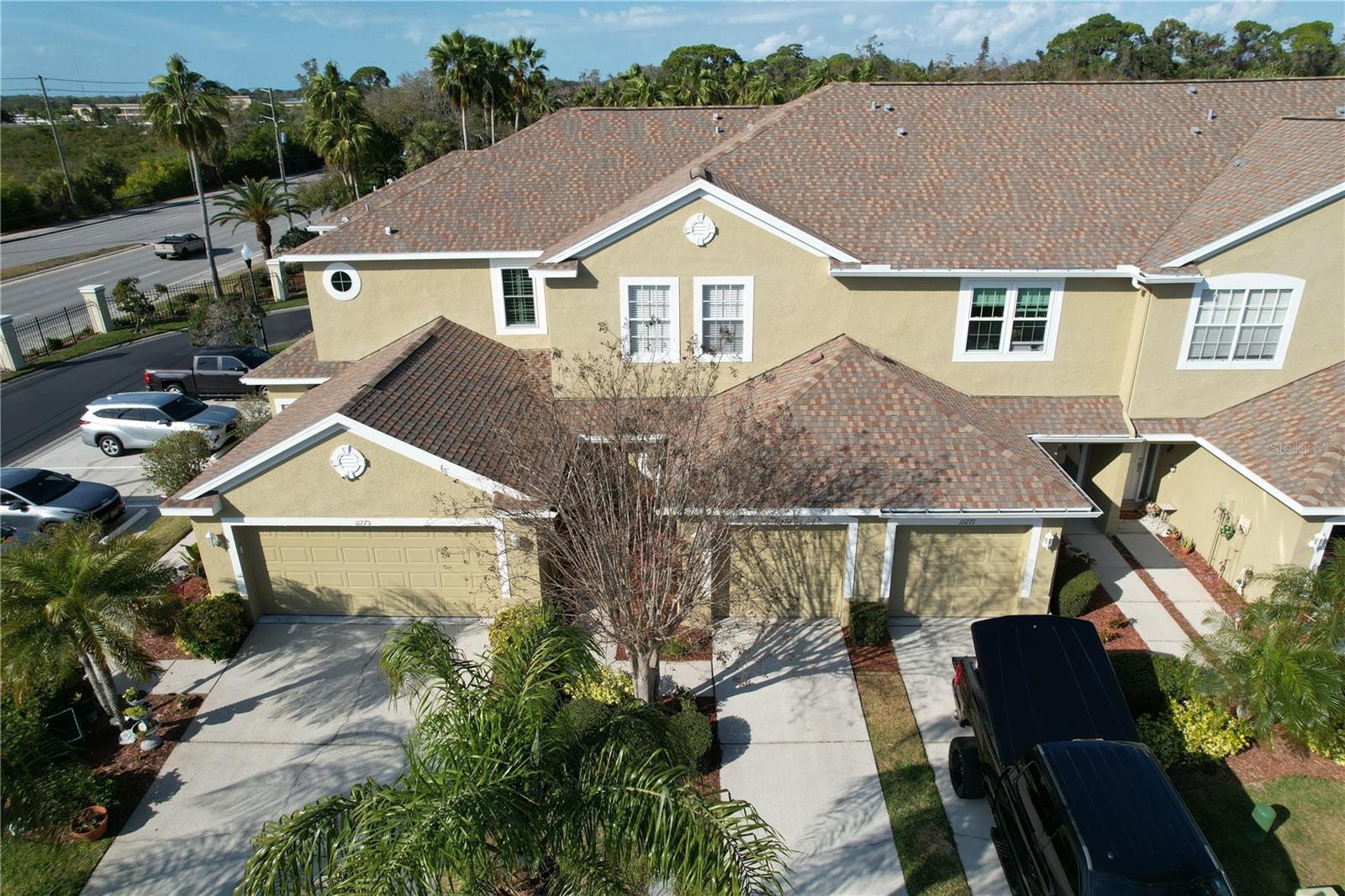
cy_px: 448
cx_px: 672
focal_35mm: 22
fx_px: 822
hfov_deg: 78.6
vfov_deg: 57.2
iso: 100
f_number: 2.8
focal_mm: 8.38
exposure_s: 1/640
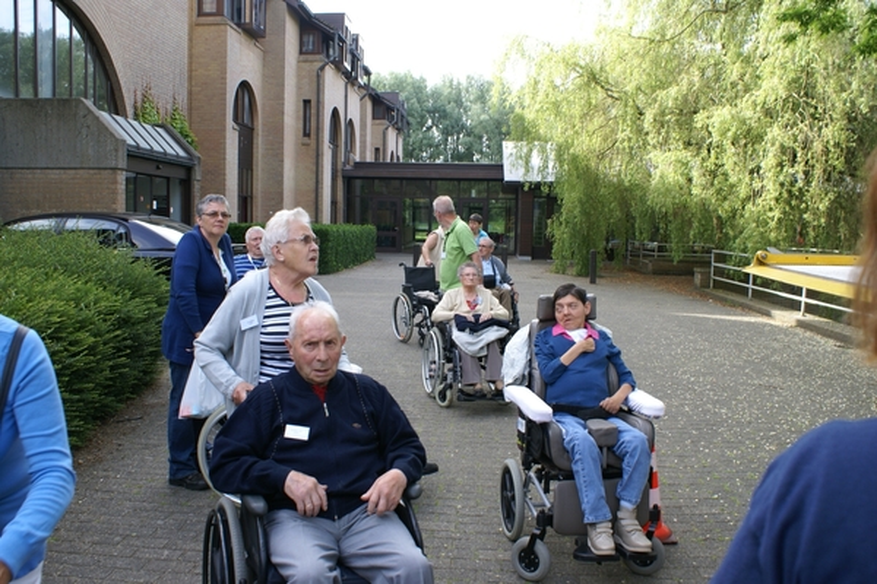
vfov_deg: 43.6
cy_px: 292
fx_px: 731
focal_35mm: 30
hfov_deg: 61.9
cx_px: 438
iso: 100
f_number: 6.3
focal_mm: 20
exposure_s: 1/60
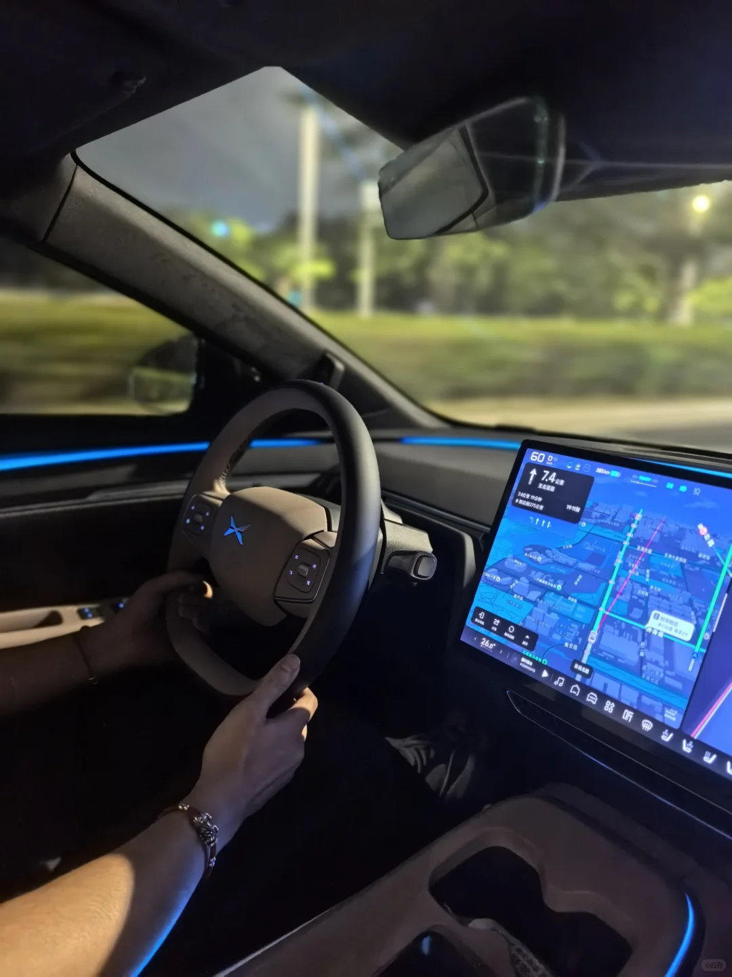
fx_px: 761
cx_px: 366
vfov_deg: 65.3
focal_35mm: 27
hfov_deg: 51.4
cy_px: 488
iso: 800
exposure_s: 1/25
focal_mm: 6.98
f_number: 1.4
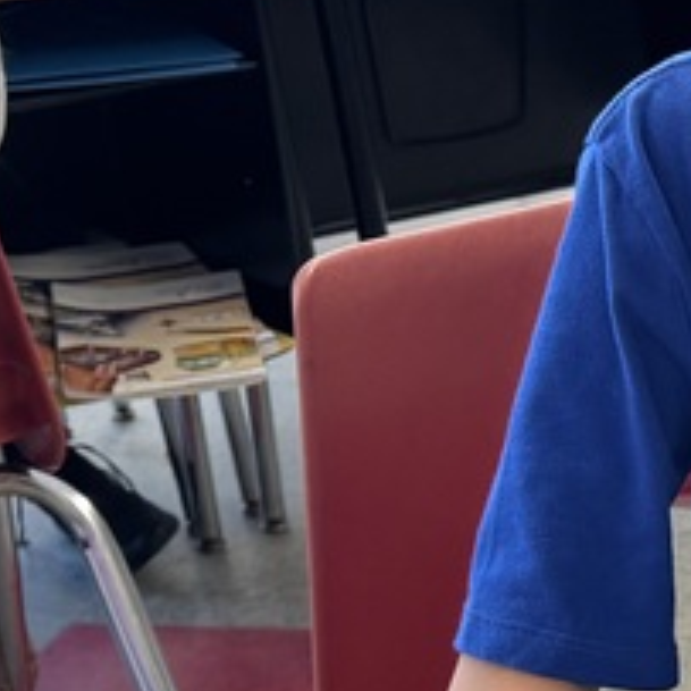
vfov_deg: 16.1
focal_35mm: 107
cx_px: 1348
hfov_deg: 13.9
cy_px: 606
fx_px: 2417
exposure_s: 1/60
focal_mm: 6.76
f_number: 1.78
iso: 160
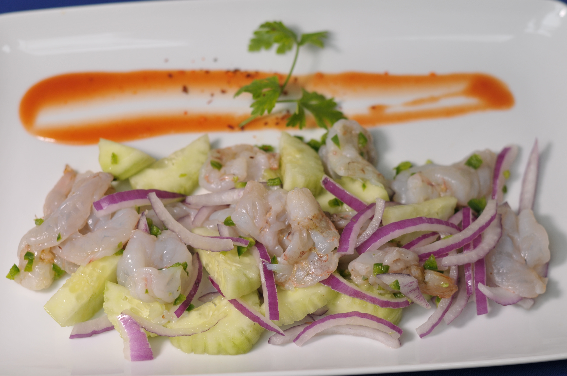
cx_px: 284
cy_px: 188
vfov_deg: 18.1
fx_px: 1180
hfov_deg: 27.0
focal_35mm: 75
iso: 200
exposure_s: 1/80
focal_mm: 50
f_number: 3.2
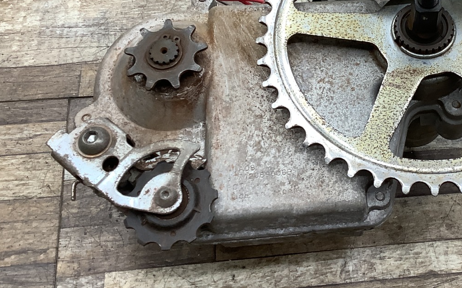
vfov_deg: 23.6
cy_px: 57
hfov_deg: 36.8
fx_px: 680
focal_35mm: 54
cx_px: 338
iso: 80
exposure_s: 1/60
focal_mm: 3.3
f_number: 2.4
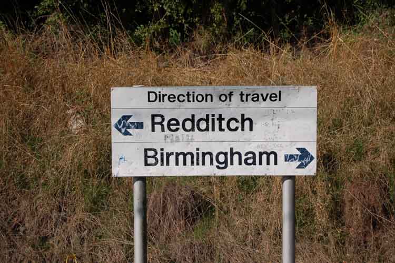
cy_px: 132
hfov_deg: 24.6
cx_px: 198
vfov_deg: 16.5
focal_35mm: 82
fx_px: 905
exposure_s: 1/1500
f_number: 5.6
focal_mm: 55
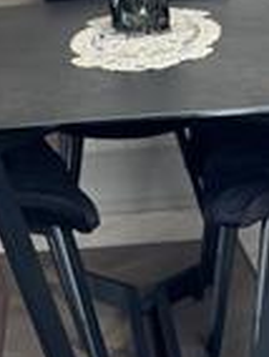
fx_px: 1766
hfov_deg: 8.5
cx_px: -146
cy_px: 101
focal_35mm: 171
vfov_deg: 11.5
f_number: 1.78
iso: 160
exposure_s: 1/60
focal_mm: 6.86
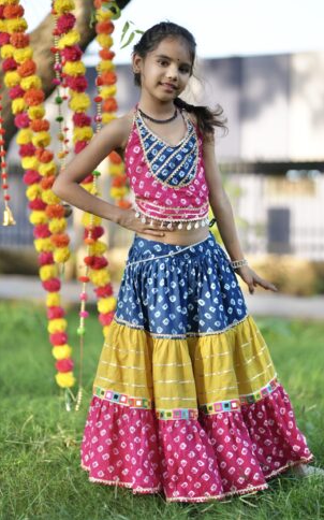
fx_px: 1231
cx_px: 173
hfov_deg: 15.0
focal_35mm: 87
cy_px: 260
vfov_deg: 23.8
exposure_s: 1/1250
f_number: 2
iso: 320
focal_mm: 85
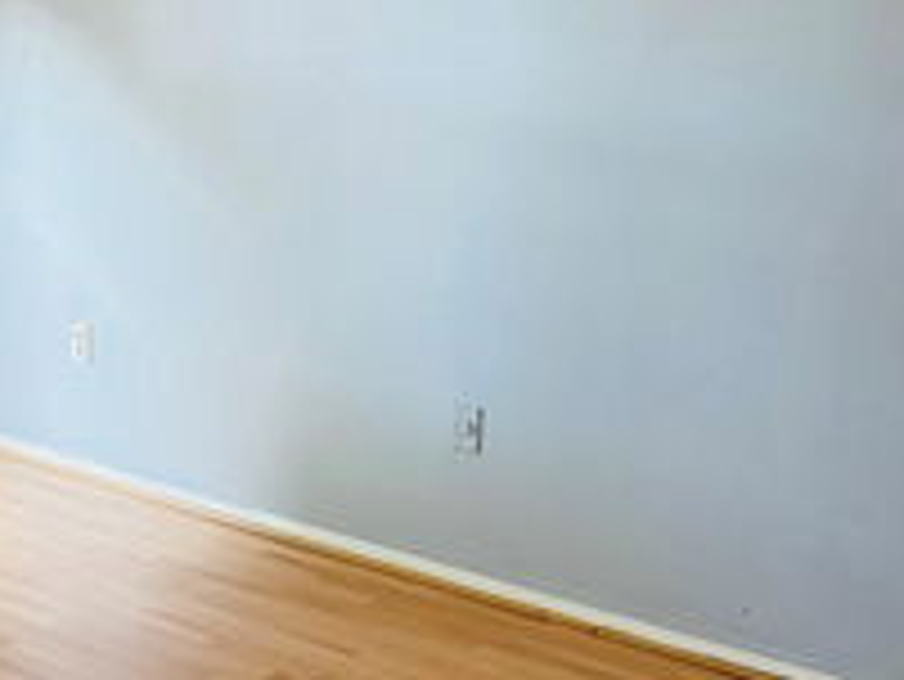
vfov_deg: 23.7
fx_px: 1594
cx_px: -157
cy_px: 140
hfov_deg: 28.0
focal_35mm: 61
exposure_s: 1/60
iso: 800
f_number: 1.78
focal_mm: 6.76
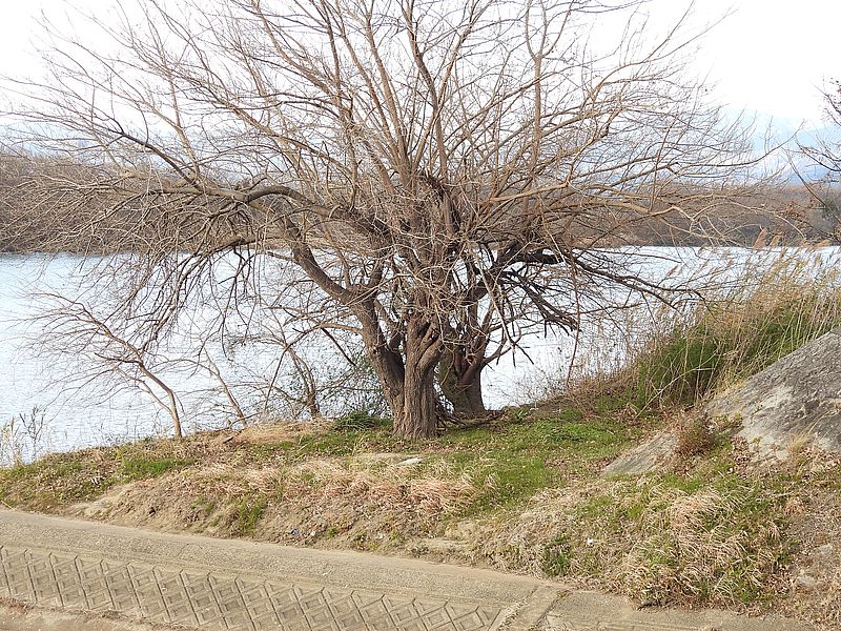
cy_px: 316
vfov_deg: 18.4
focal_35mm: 80
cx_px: 420
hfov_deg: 24.4
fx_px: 1944
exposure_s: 1/100
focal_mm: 14.3
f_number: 3.5
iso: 100
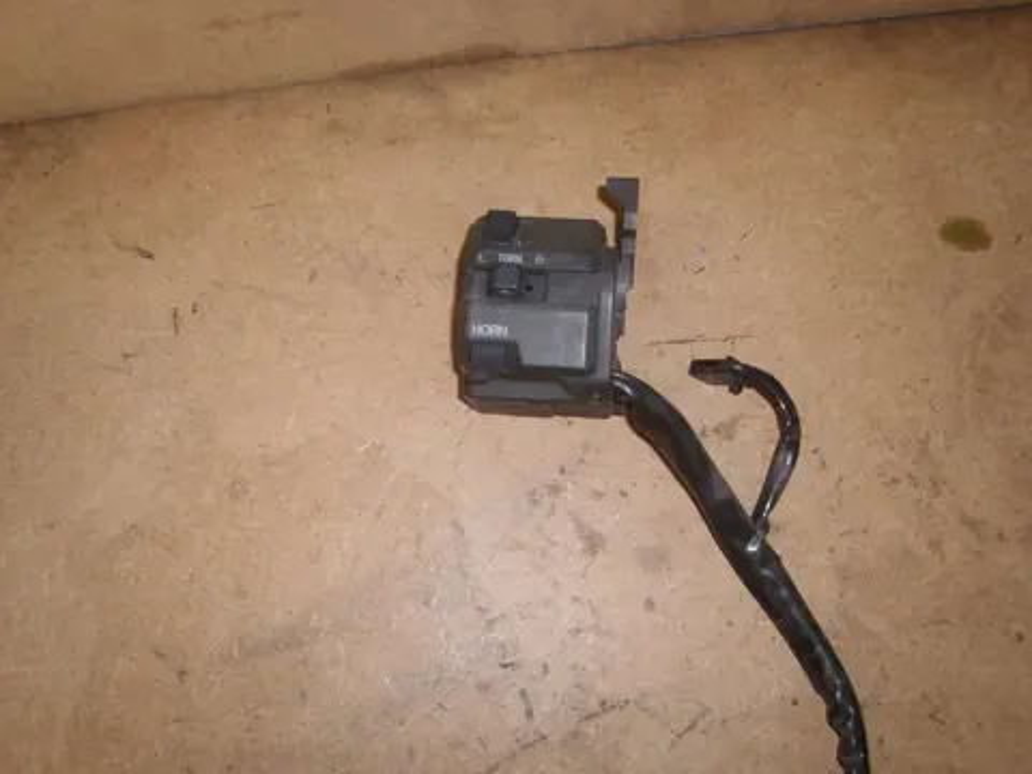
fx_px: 1043
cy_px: 387
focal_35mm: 35
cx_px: 516
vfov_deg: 40.7
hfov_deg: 52.6
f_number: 2.8
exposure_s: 1/30
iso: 50
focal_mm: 5.8
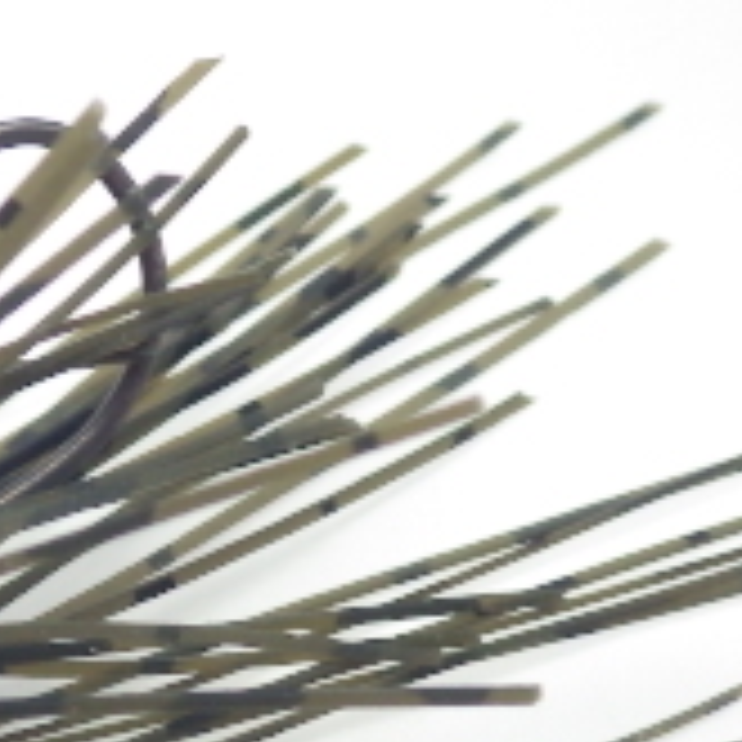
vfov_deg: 16.0
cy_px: 809
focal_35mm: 106
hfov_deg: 16.0
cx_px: -40
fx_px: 2571
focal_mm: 5.5
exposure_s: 1/45
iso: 250
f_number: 3.1
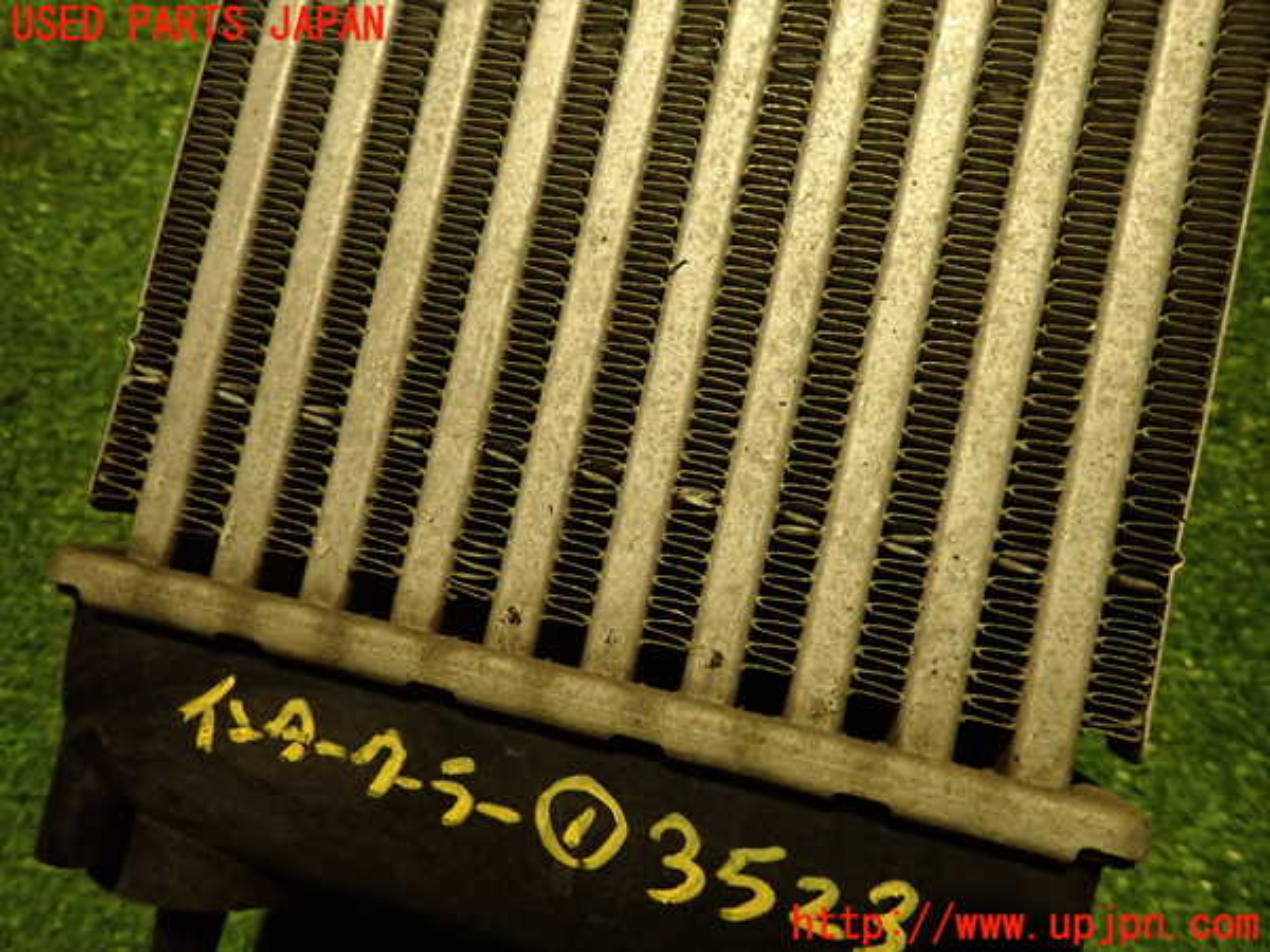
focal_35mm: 25
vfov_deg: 54.9
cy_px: 476
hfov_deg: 69.4
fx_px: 917
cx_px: 635
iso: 500
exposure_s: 1/30
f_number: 2
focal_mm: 4.5
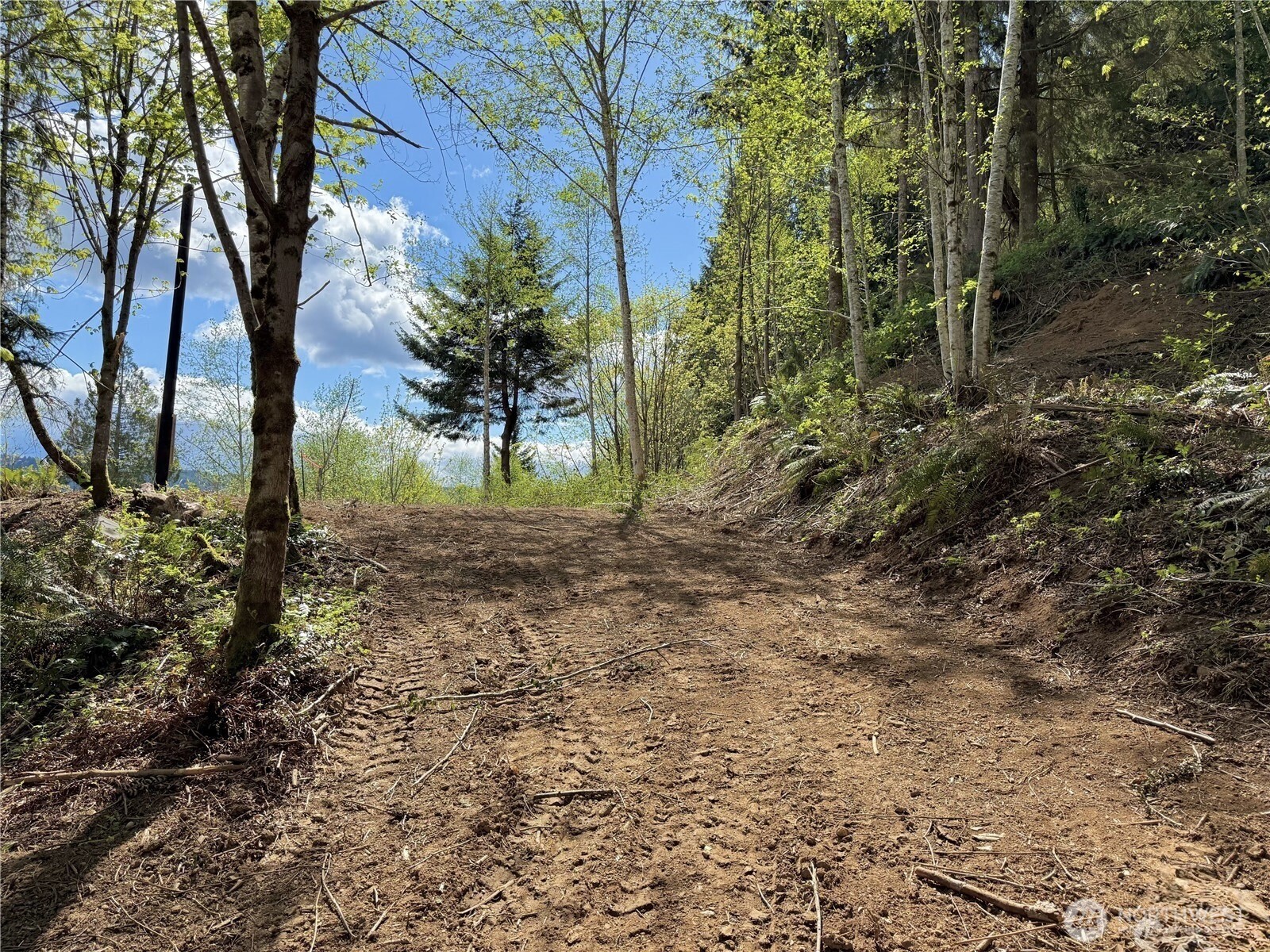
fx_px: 881
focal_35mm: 24
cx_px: 635
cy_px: 476
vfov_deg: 56.8
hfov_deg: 71.6
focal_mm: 6.76
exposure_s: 1/4167
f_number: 1.78
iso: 100
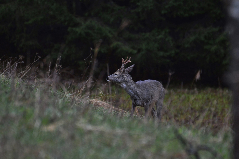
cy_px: 80
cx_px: 120
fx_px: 2984
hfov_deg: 4.6
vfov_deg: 3.0
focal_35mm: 450
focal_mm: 300
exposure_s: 1/100
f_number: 5.6
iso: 800
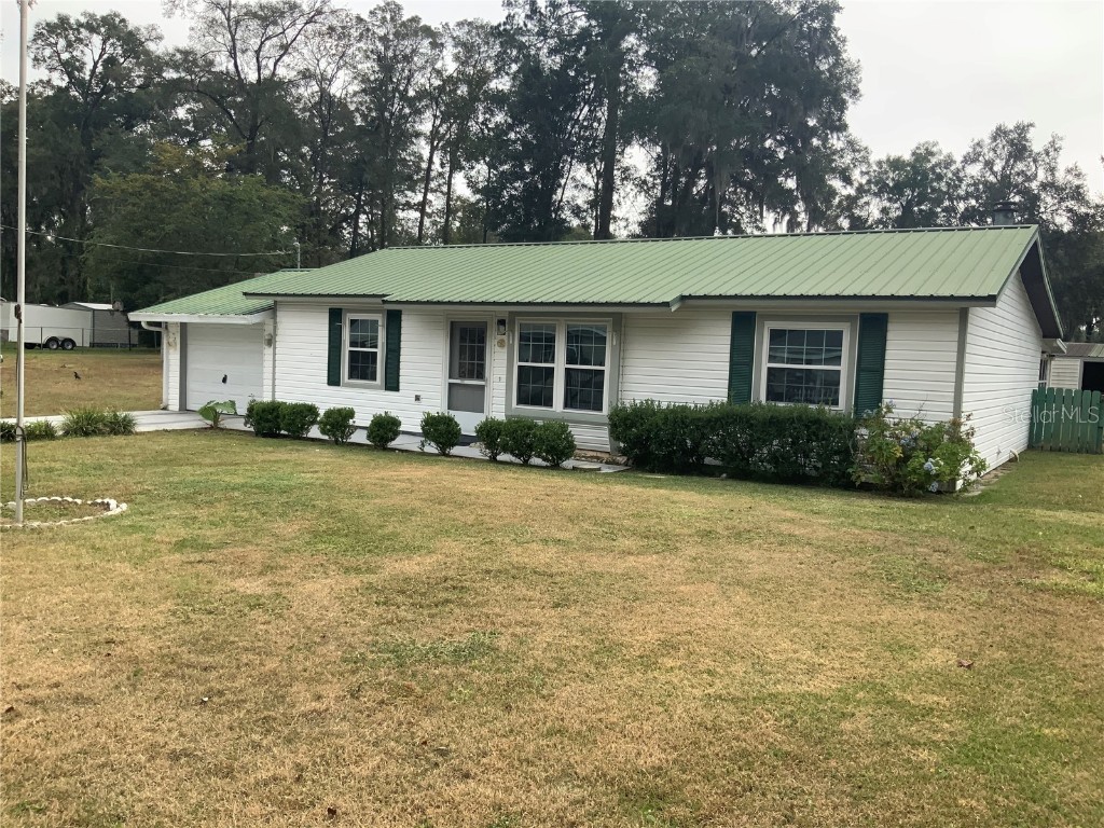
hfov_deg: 61.7
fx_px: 925
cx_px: 552
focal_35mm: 29
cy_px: 414
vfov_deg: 48.2
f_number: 1.8
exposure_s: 1/1168
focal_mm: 3
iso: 16
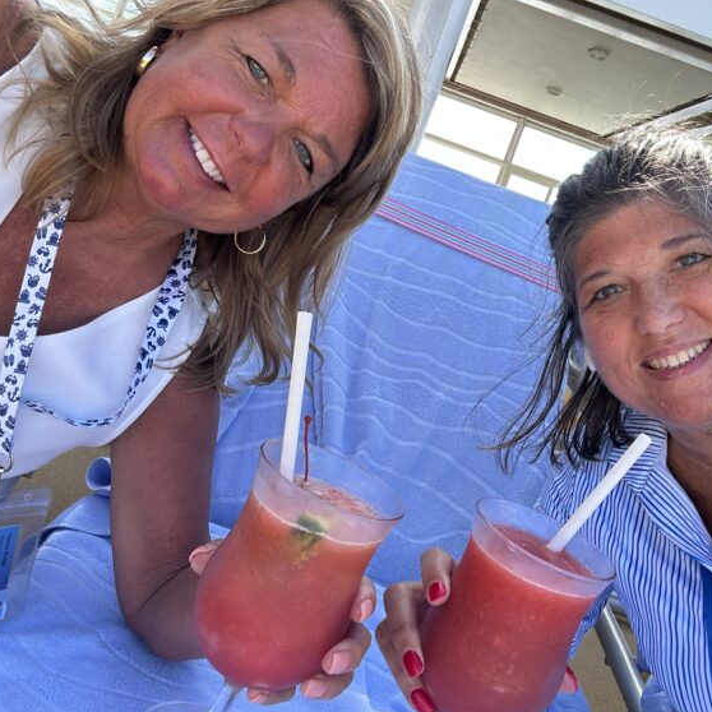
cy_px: 356
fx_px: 652
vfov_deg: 57.3
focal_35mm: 28
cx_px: 361
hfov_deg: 57.3
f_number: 1.9
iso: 25
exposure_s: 1/228
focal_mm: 2.69
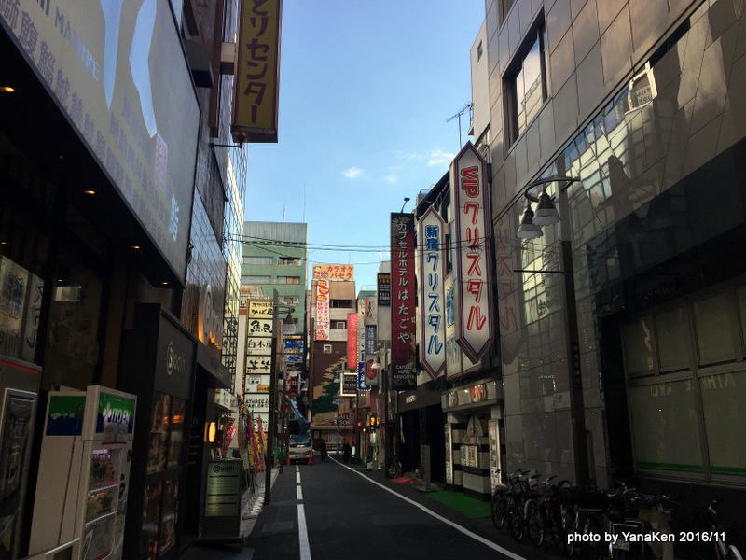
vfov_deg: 48.2
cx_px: 373
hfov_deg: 61.7
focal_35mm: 29
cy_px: 280
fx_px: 625
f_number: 2.2
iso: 32
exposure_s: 1/1041
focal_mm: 4.2
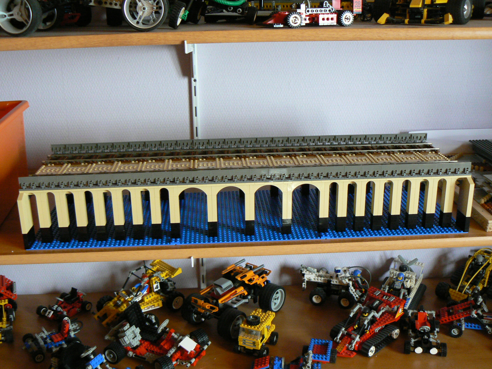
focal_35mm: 41
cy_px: 184
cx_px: 246
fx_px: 583
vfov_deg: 35.1
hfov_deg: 45.8
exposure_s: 1/25
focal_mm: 6.8
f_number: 2.8
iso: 200
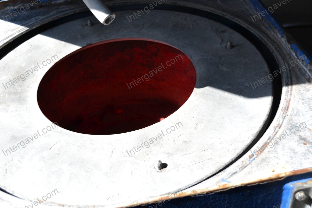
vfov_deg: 30.9
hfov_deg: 45.0
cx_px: 156
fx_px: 377
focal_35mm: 44
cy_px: 104
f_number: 5.6
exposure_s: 1/125
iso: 100
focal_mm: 29
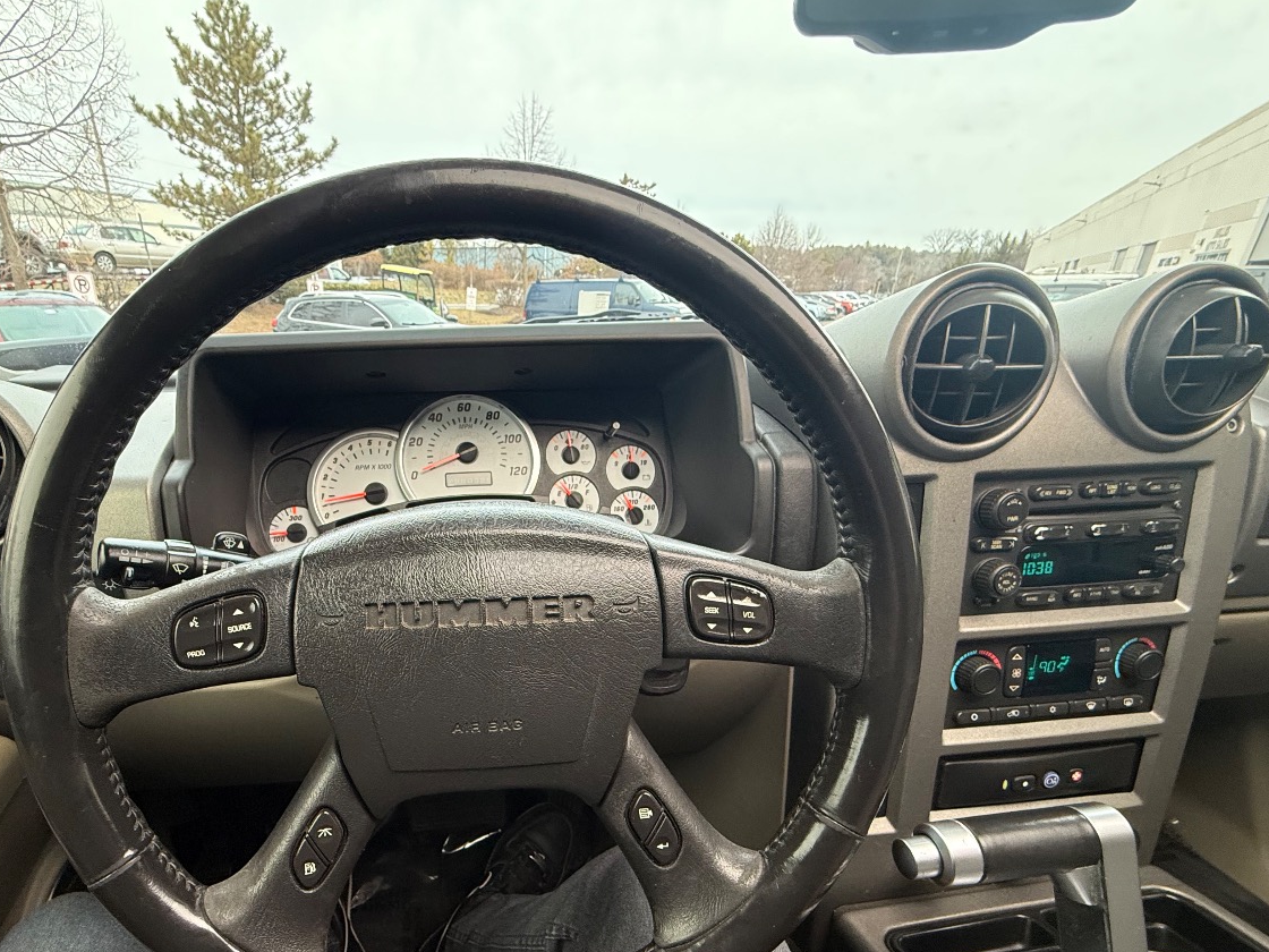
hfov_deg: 86.8
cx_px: 516
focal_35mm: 18
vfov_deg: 70.5
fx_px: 660
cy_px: 592
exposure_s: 1/60
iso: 320
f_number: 2.2
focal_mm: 2.22
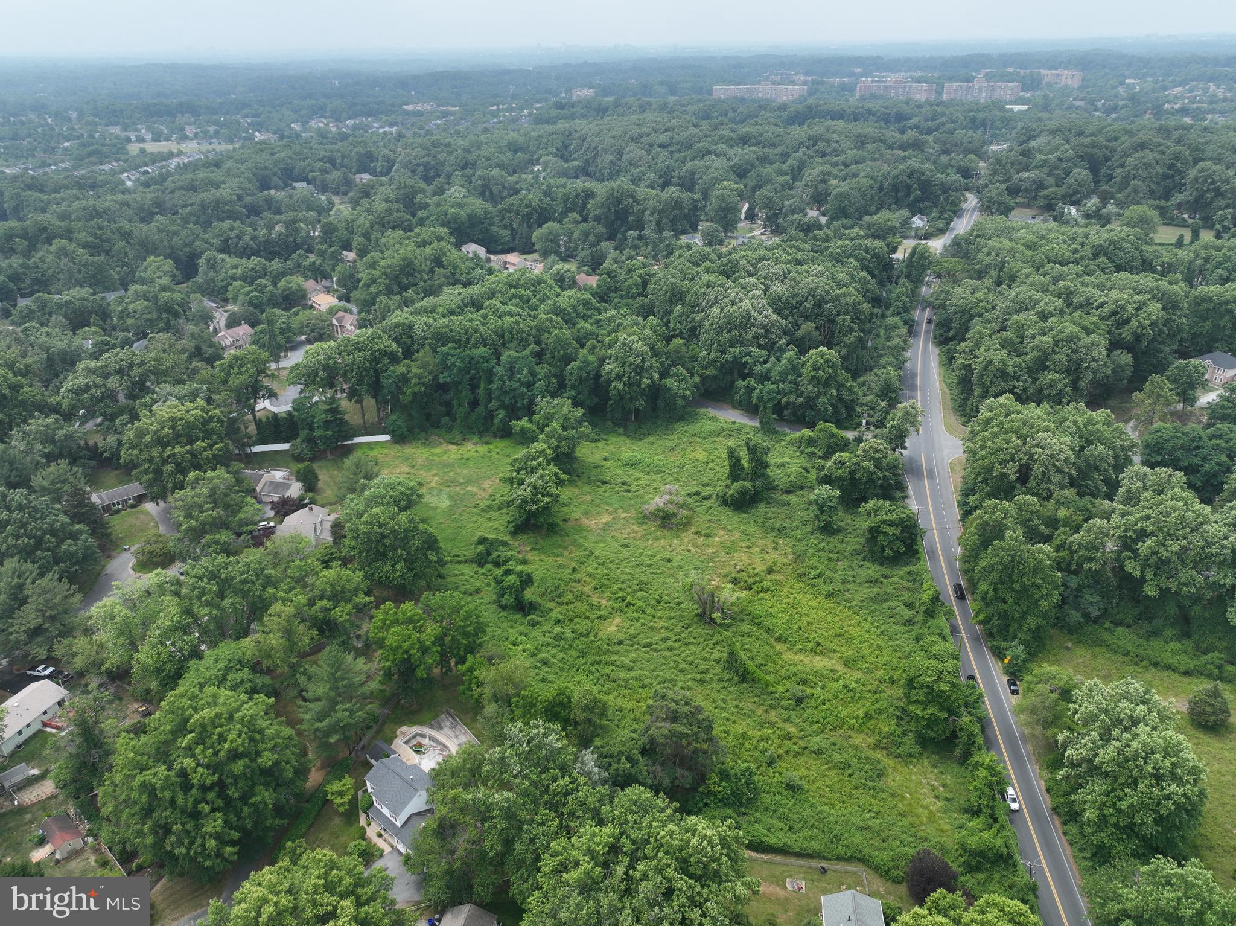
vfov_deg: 56.8
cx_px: 618
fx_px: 857
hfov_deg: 71.6
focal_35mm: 24
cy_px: 463
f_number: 2.8
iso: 100
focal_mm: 12.29
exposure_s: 1/1600
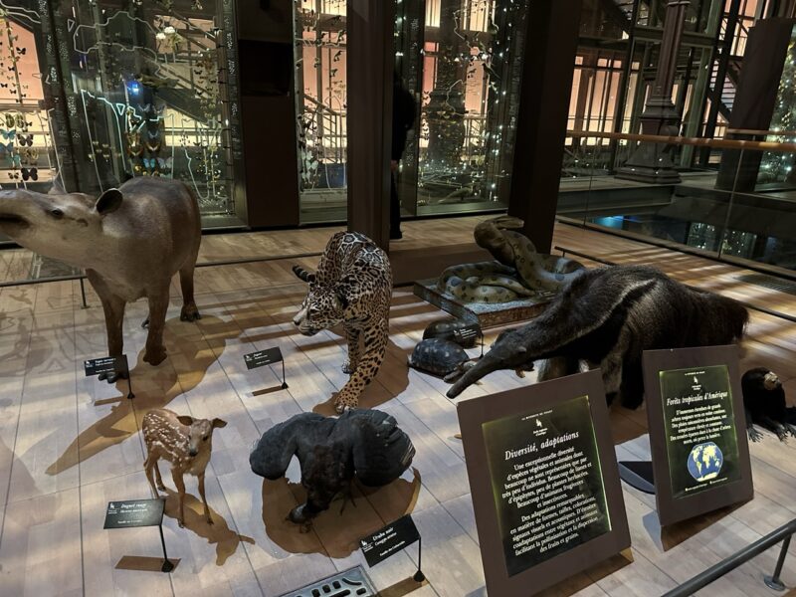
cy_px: 298
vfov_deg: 56.8
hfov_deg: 71.6
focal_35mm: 24
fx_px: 552
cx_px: 398
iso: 1000
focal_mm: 6.86
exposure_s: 1/32
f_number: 1.78
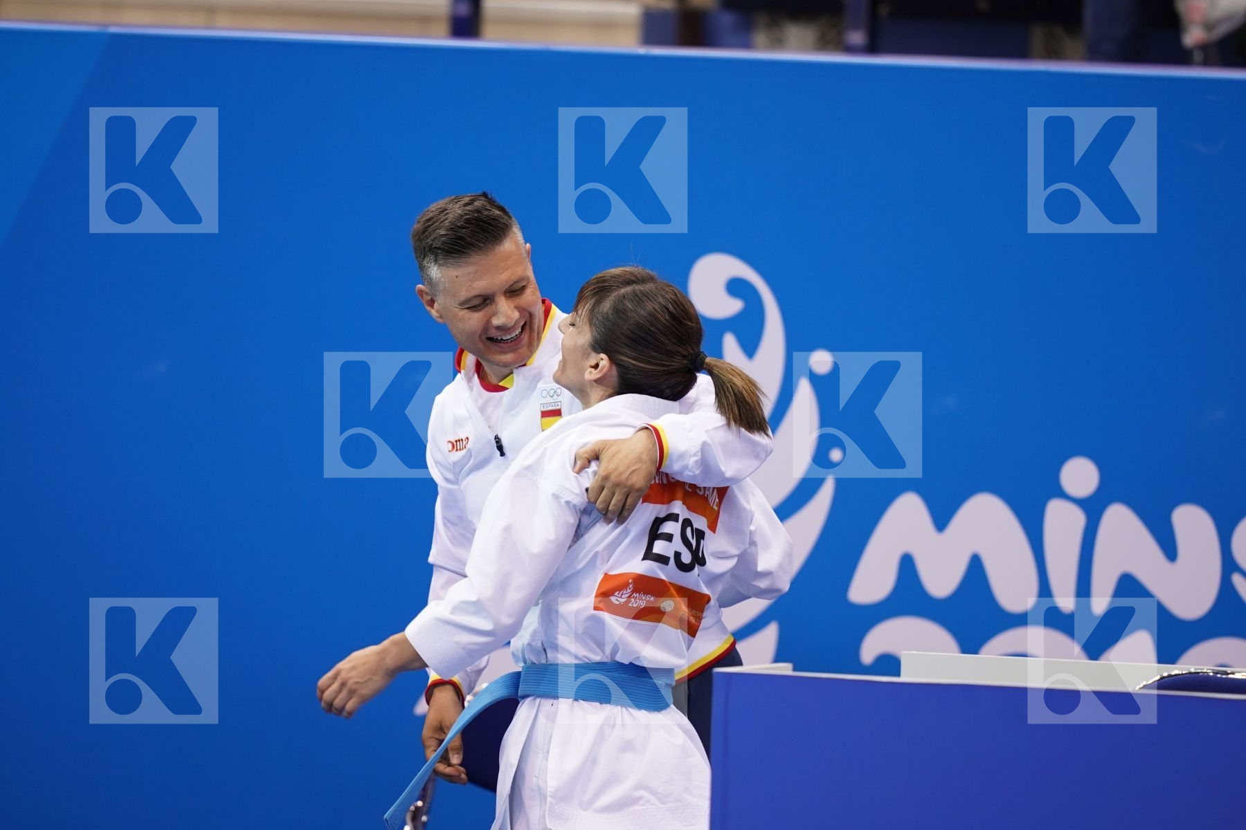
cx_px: 623
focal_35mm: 600
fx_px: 20765
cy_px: 415
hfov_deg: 3.4
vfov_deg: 2.3
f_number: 2.8
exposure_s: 1/500
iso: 800
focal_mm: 400
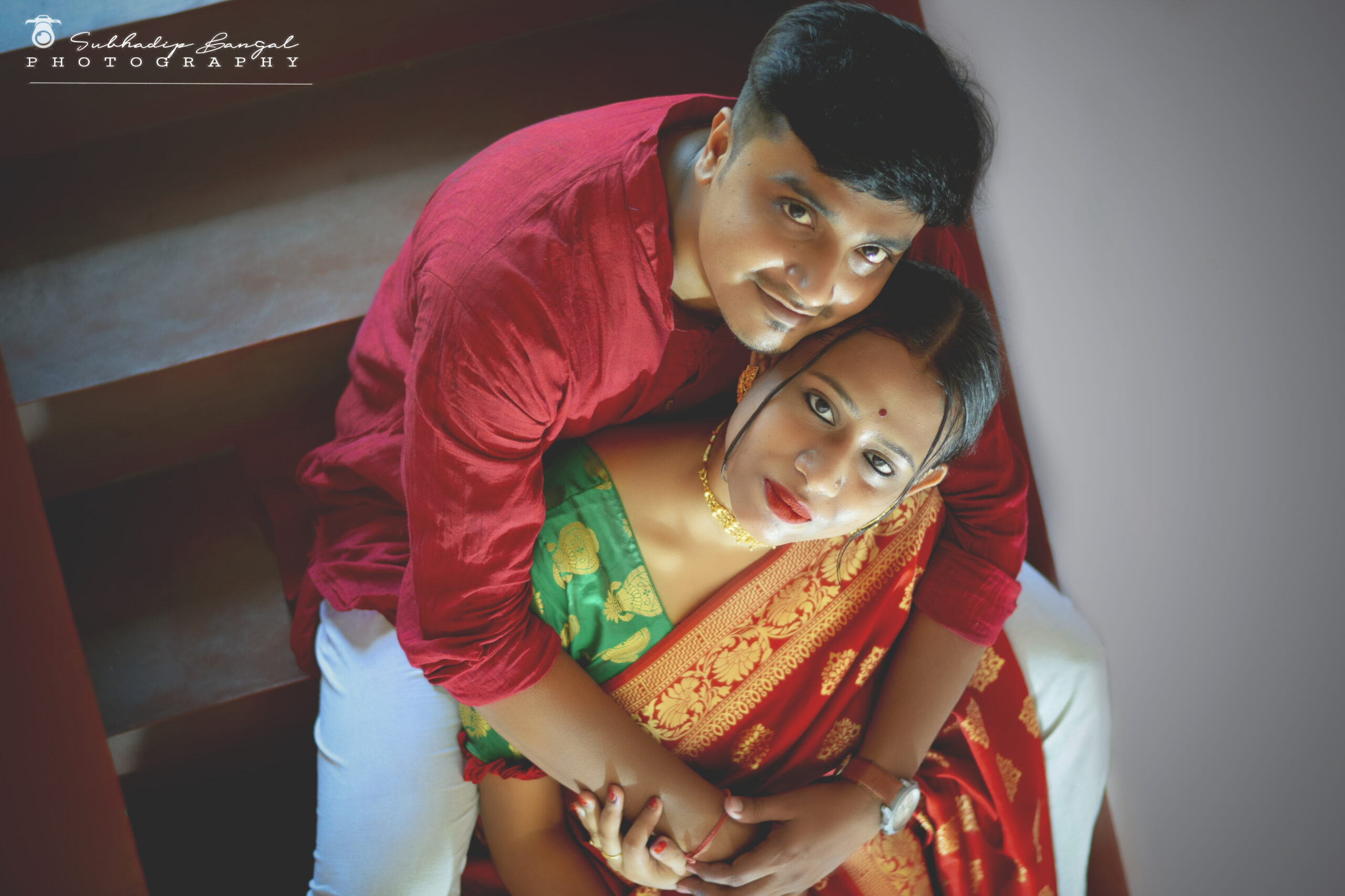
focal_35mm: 75
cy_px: 448
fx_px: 2802
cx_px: 672
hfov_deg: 27.0
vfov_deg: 18.2
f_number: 1.8
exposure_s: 1/200
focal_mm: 50
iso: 200
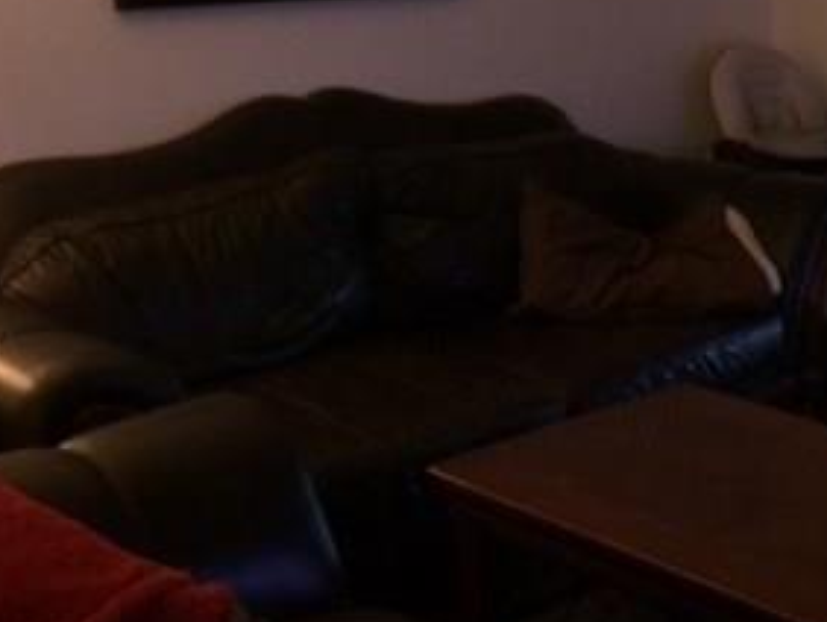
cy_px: 238
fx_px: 1626
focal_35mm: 68
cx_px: 683
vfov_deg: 21.6
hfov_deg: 27.8
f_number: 2.2
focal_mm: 4.12
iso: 320
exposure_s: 1/15
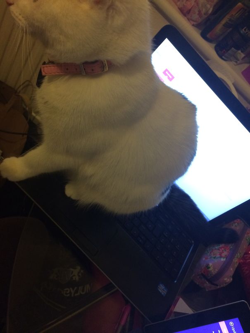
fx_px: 279
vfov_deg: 61.6
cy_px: 166
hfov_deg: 48.3
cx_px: 125
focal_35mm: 29
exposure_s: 1/33
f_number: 2.2
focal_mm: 4.15
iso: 320
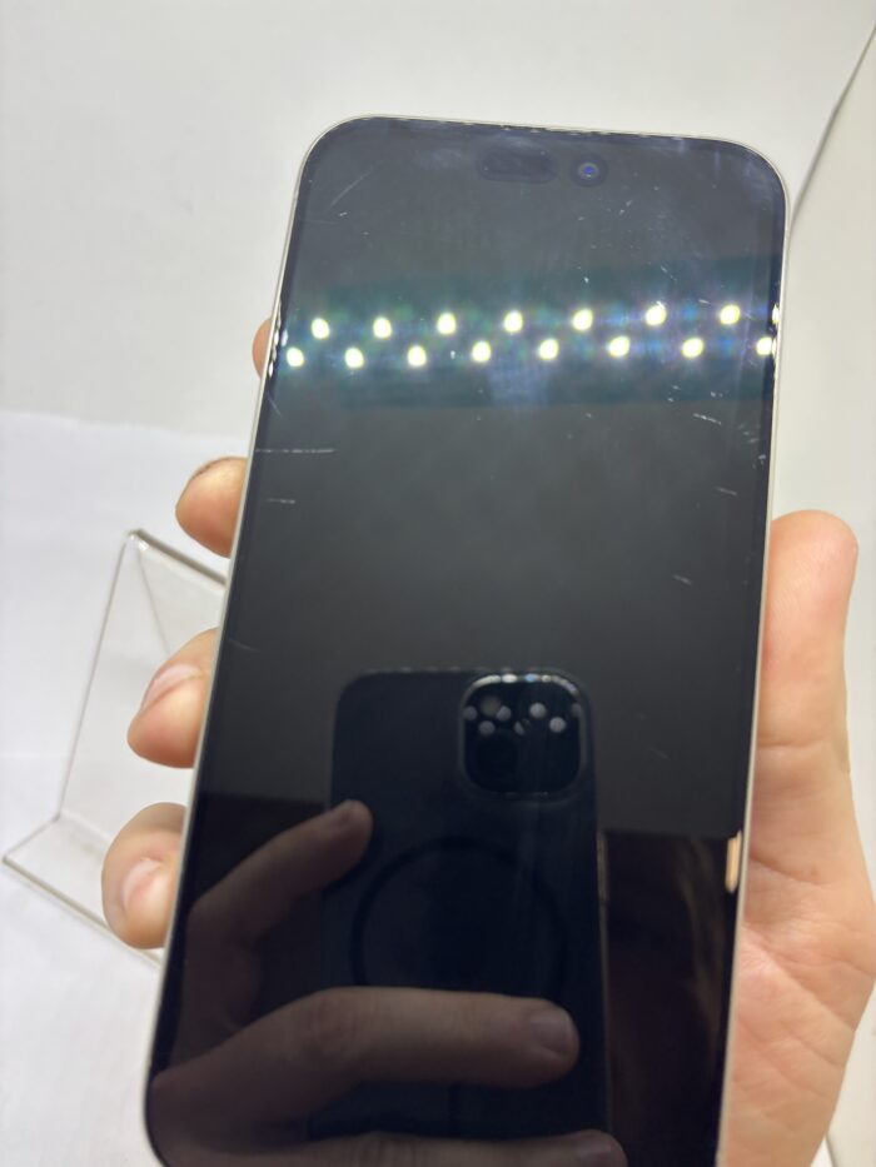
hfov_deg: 53.1
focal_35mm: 26
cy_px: 584
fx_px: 877
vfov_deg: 67.3
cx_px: 438
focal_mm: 5.96
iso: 100
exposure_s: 1/100
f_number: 1.6
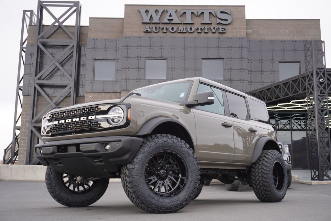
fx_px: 386
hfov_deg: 46.4
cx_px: 166
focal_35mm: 42
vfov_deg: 31.9
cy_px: 110
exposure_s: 1/80
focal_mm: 28
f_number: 5.6
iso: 100
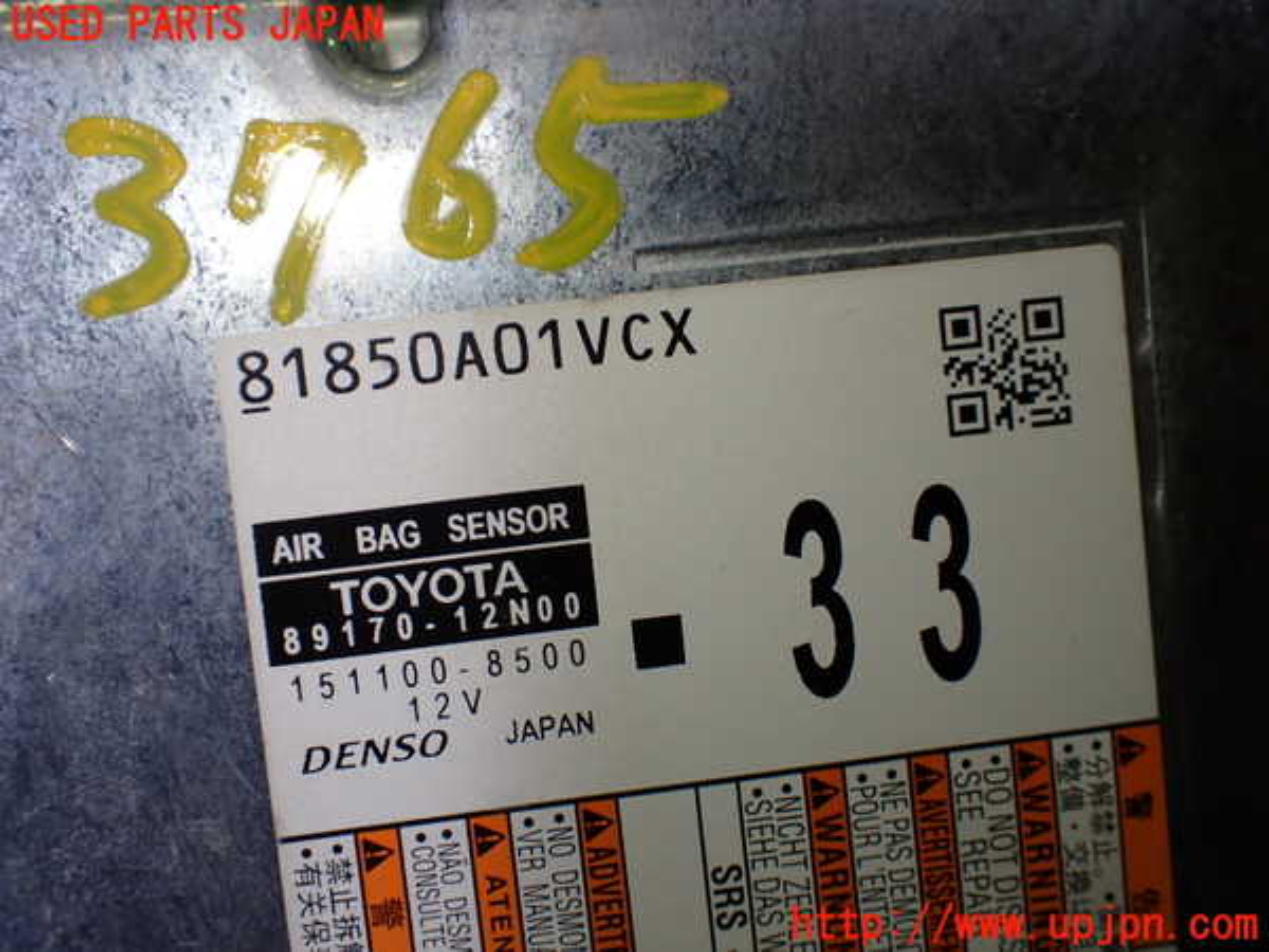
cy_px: 476
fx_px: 1393
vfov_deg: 37.7
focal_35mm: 38
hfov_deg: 49.0
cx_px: 634
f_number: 2.7
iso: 100
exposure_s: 1/160
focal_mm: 6.83
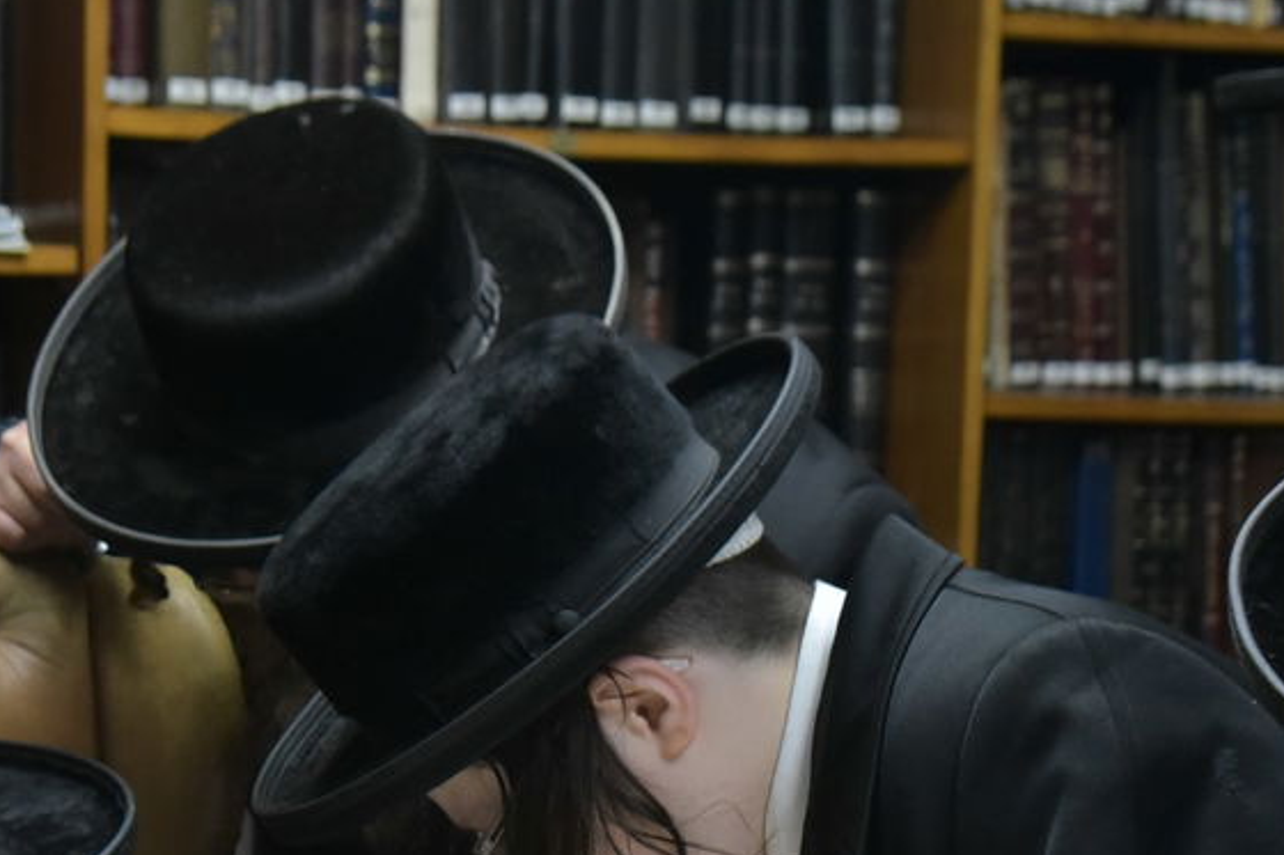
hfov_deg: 17.1
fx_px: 4278
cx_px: 715
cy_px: 985
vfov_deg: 11.2
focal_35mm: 120
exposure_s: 1/200
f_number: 5.6
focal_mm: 48
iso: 3200
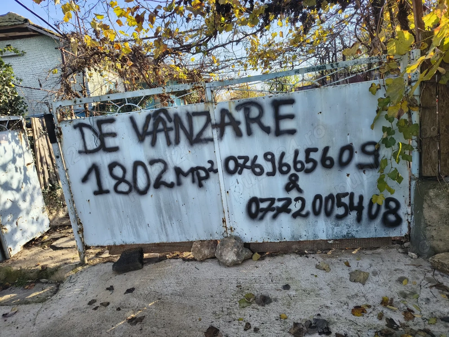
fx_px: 311
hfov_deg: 71.6
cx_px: 224
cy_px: 168
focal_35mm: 24
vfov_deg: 56.8
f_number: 1.8
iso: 101
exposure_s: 1/805
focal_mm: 5.56
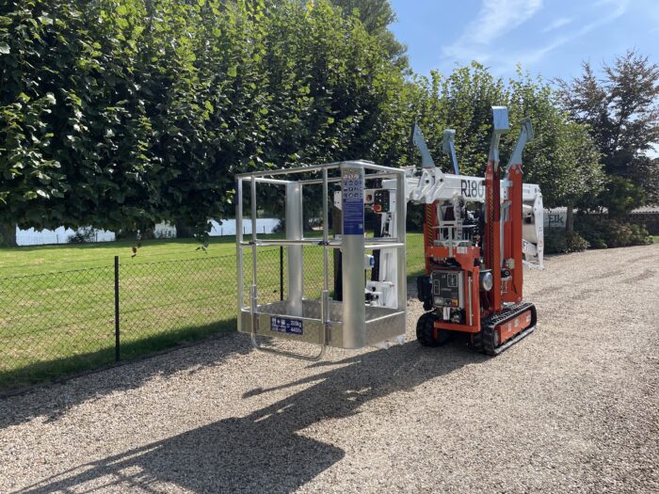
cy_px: 247
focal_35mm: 26
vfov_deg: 53.1
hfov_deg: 67.3
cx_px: 330
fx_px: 495
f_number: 1.6
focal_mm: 4.2
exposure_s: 1/2451
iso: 32
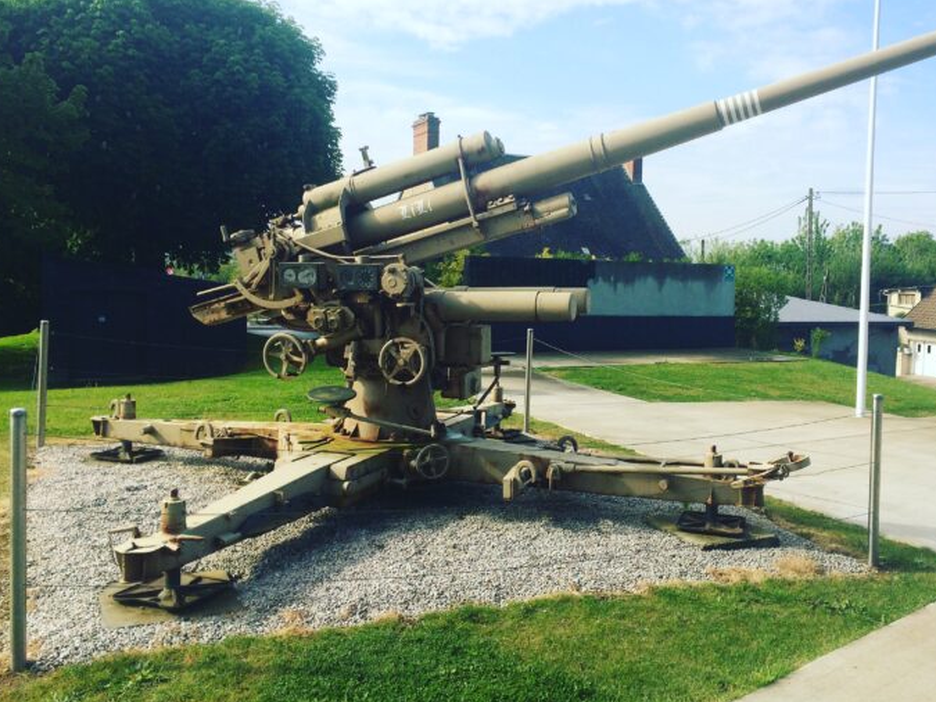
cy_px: 307
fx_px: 892
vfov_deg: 42.8
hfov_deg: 55.3
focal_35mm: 33
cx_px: 513
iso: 32
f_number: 2.2
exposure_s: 1/1709
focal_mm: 4.15
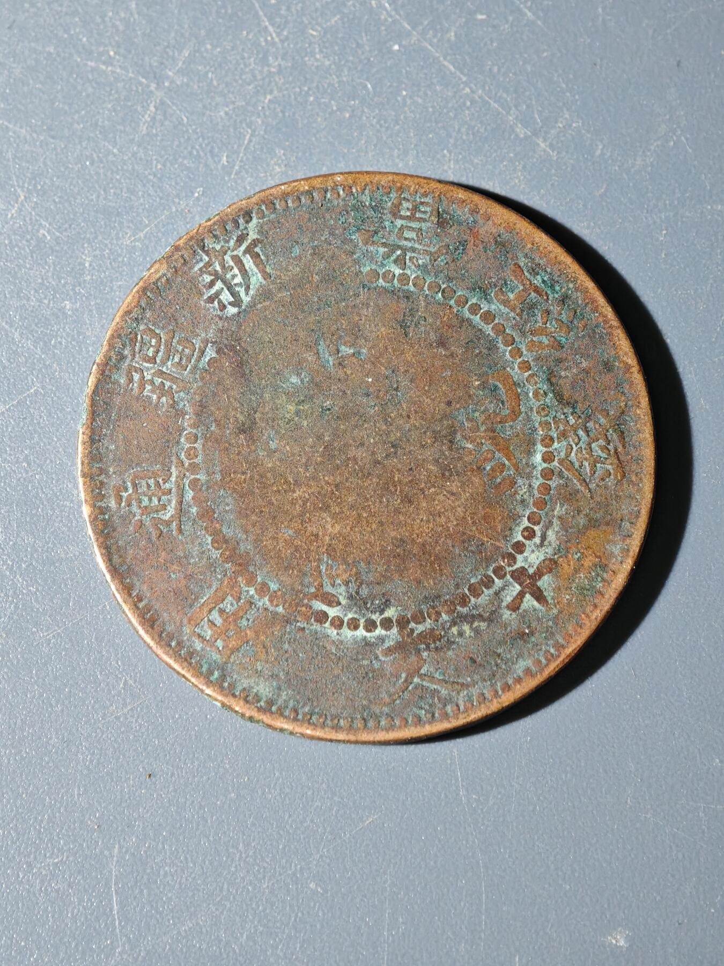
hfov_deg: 21.6
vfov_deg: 28.6
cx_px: 362
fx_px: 1896
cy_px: 483
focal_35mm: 68
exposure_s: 1/120
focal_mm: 9
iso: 800
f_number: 2
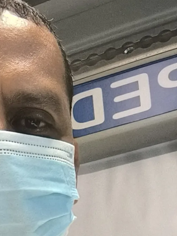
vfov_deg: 20.2
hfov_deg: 16.0
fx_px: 614
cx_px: -14
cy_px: 296
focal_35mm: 90
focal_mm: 3.26
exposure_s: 1/25
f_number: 2.45
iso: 320
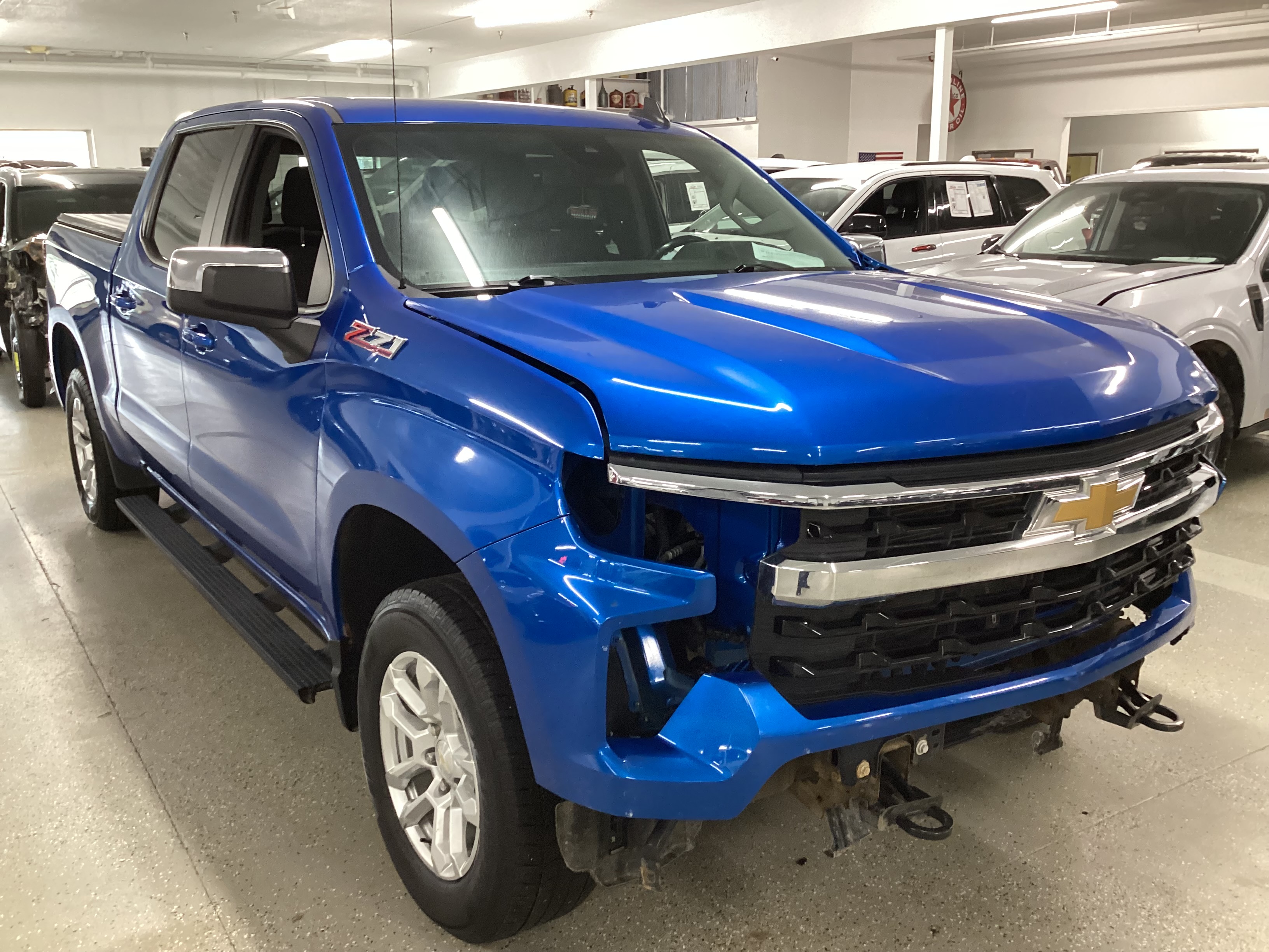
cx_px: 634
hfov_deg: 58.4
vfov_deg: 45.4
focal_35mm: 31
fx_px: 1136
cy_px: 476
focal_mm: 3.3
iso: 250
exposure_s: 1/40
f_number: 2.4
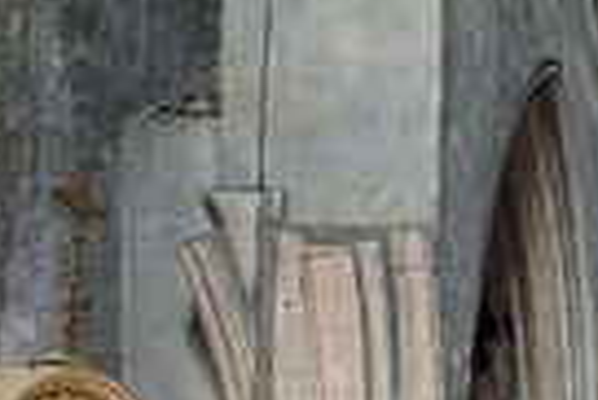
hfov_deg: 23.5
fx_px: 1231
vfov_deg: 17.4
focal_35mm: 74
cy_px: 505
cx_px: 818
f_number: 8
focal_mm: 24
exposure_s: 1/2
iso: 800
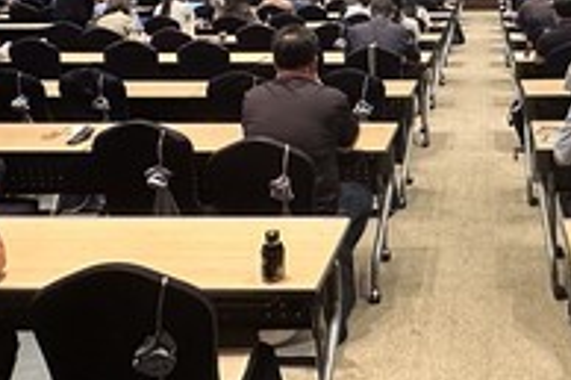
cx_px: 471
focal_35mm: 45
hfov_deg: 41.4
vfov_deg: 27.8
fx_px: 713
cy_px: -12
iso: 500
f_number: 2.2
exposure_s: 1/60
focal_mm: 2.22
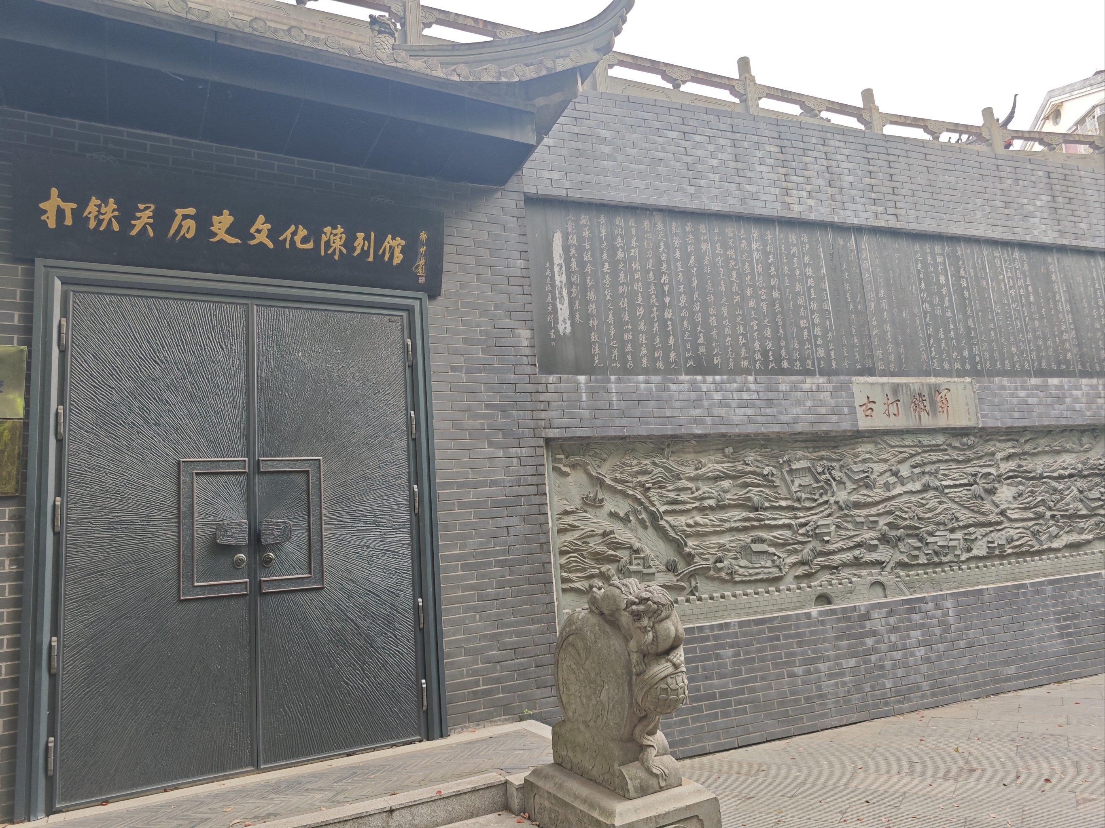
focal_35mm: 23
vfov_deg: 58.9
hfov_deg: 73.9
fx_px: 734
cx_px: 552
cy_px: 414
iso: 100
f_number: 1.42
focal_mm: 6.68
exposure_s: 1/92.6
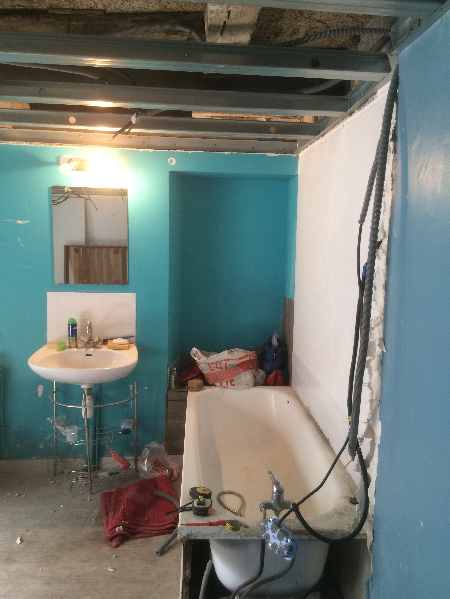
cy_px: 300
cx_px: 225
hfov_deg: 48.2
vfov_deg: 61.7
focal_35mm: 29
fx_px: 503
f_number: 2.2
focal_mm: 4.15
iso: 160
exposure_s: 1/33
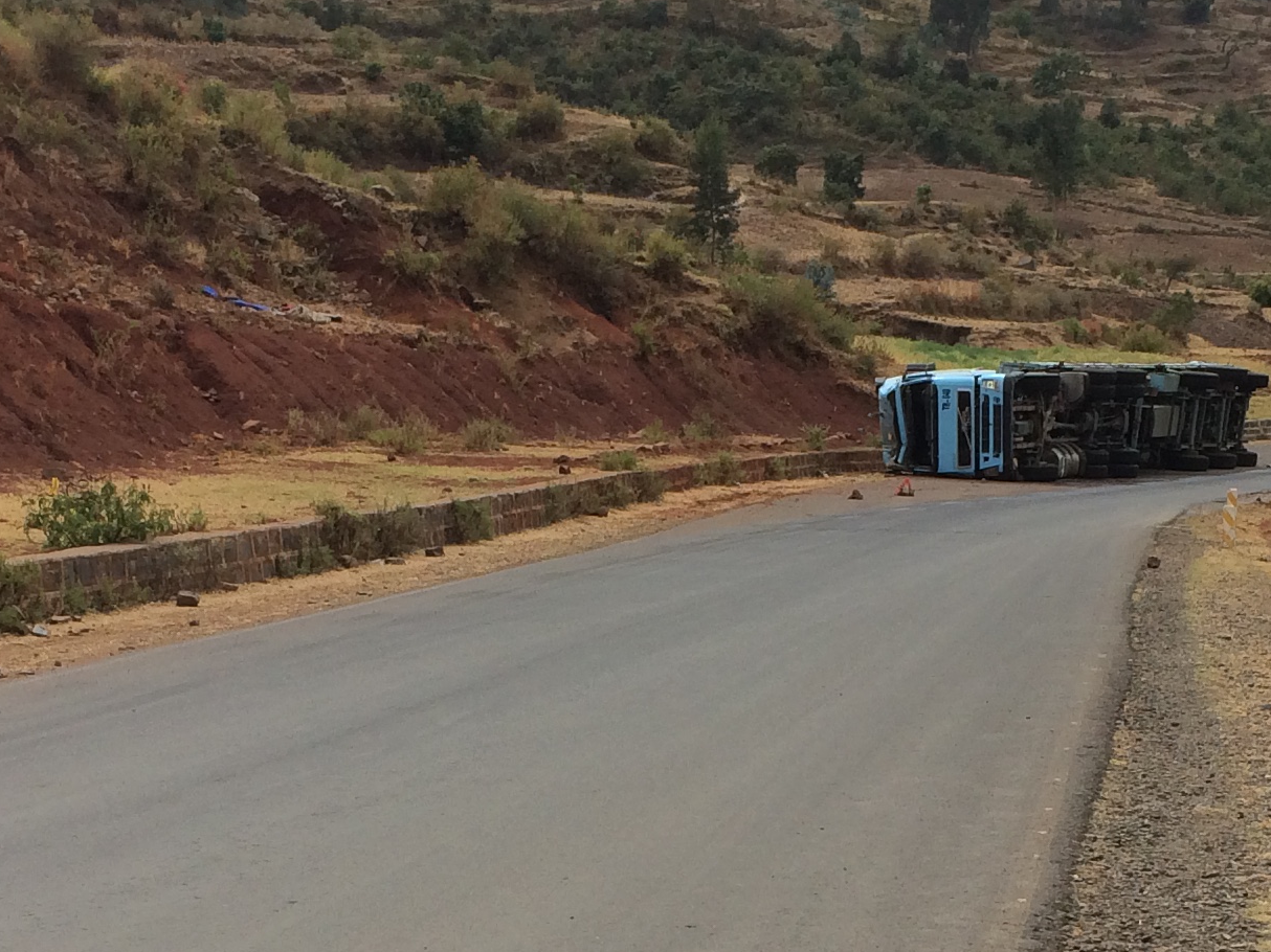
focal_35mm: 78
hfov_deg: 25.0
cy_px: 924
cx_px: 700
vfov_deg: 18.5
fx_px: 2863
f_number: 2.2
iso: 32
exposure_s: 1/1282
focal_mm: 4.15
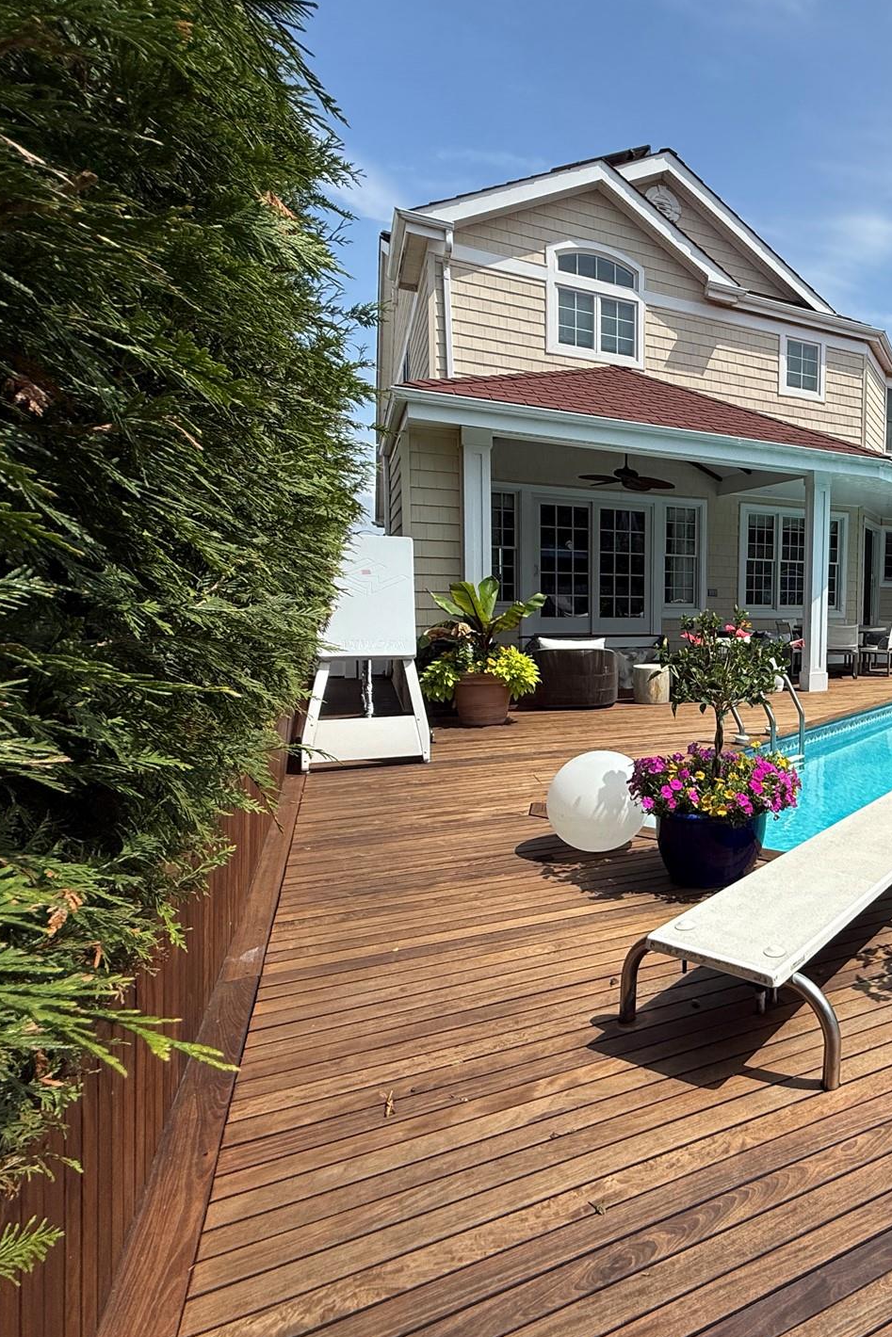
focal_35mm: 21
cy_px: 642
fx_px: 780
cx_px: 881
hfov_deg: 49.3
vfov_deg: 81.2
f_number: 2.2
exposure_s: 1/2841
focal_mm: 2.22
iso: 50
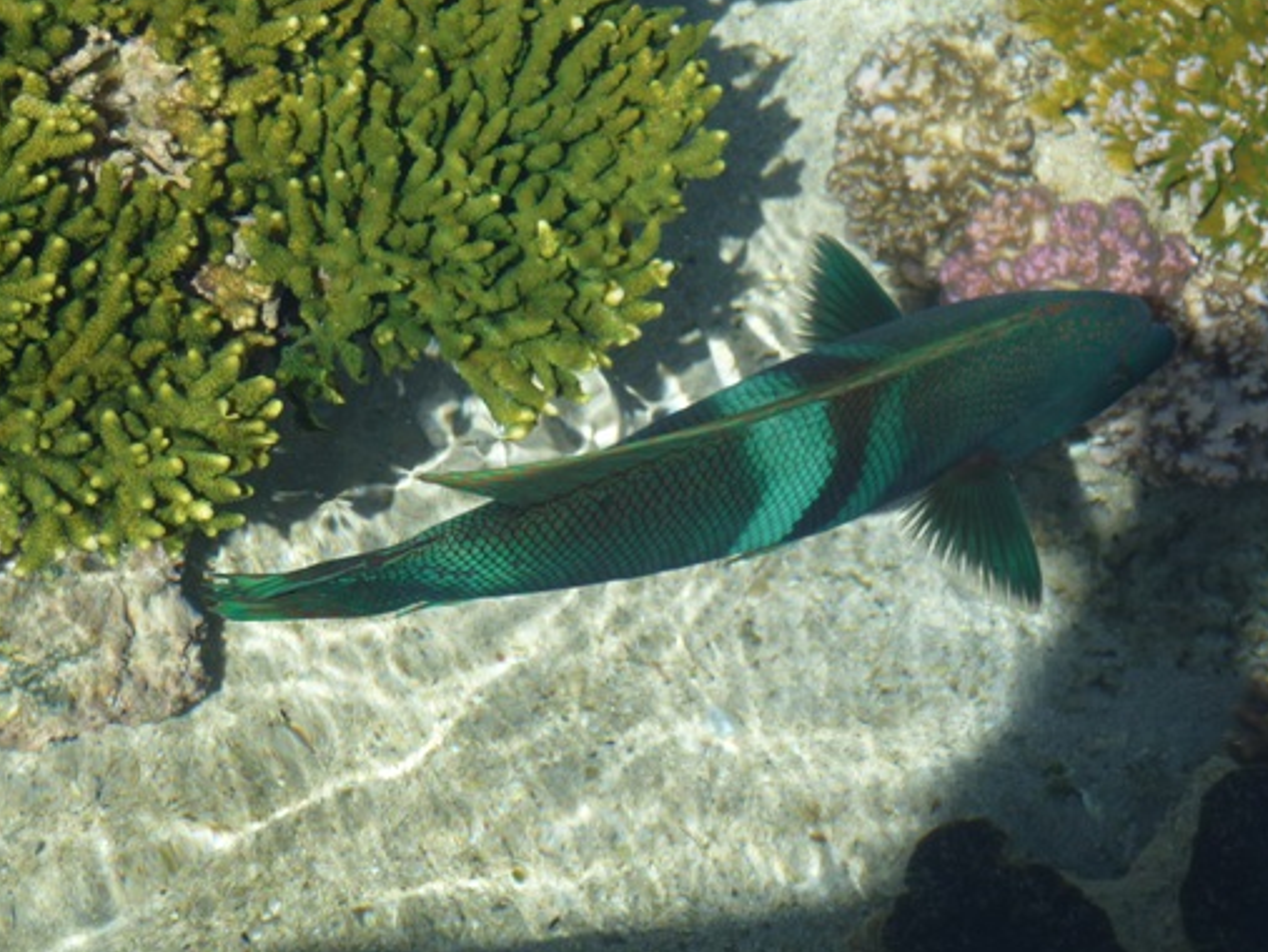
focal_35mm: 153
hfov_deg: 12.9
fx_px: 5607
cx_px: 739
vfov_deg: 9.7
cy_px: 406
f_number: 5.1
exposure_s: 1/320
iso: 100
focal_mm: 21.7
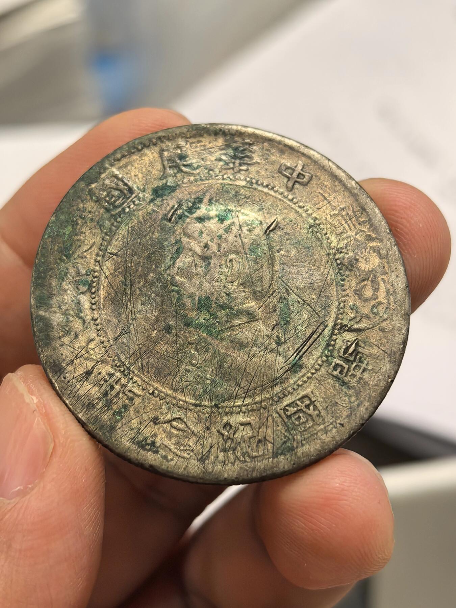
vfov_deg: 35.5
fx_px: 948
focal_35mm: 54
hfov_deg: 27.0
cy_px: 304
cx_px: 228
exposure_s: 1/100
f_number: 2
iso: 320
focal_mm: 6.98
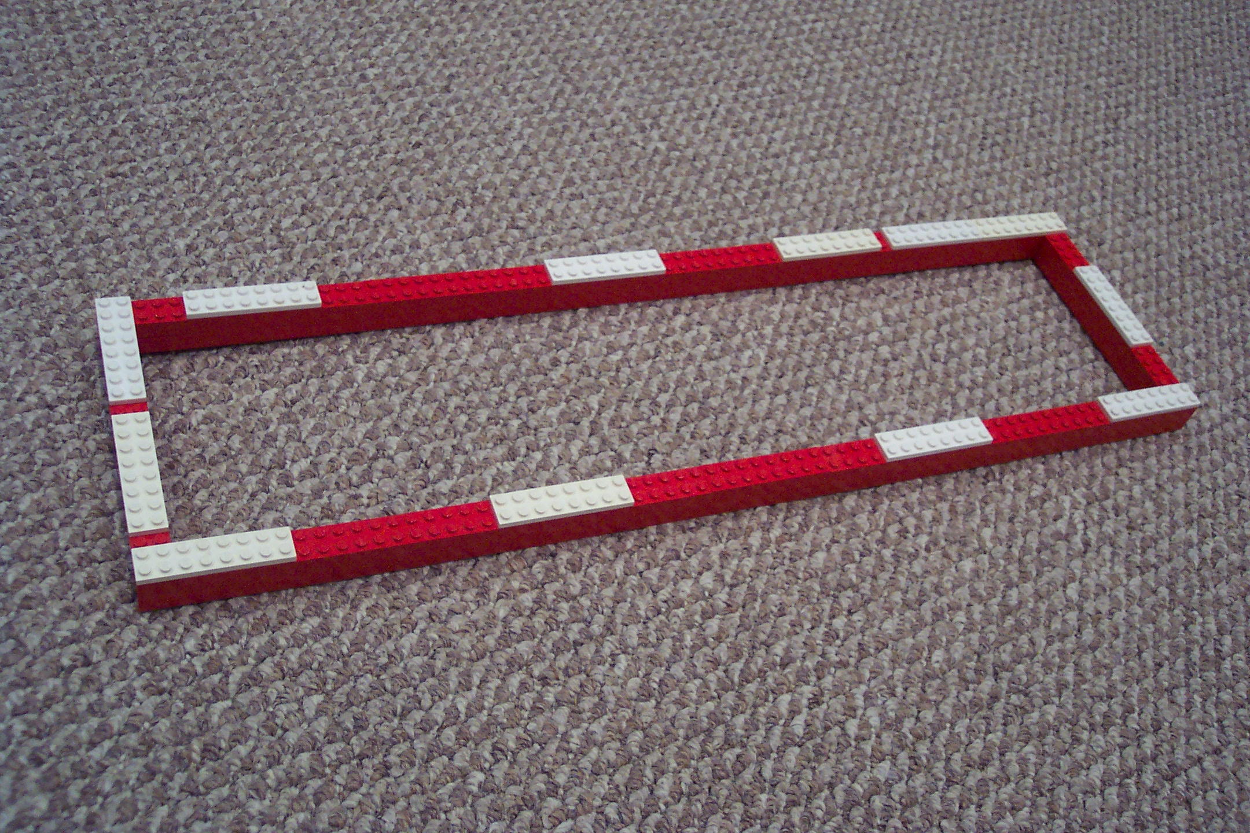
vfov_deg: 35.1
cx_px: 625
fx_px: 1319
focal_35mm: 38
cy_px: 416
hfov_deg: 50.7
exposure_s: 1/20
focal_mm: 8
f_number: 2.8
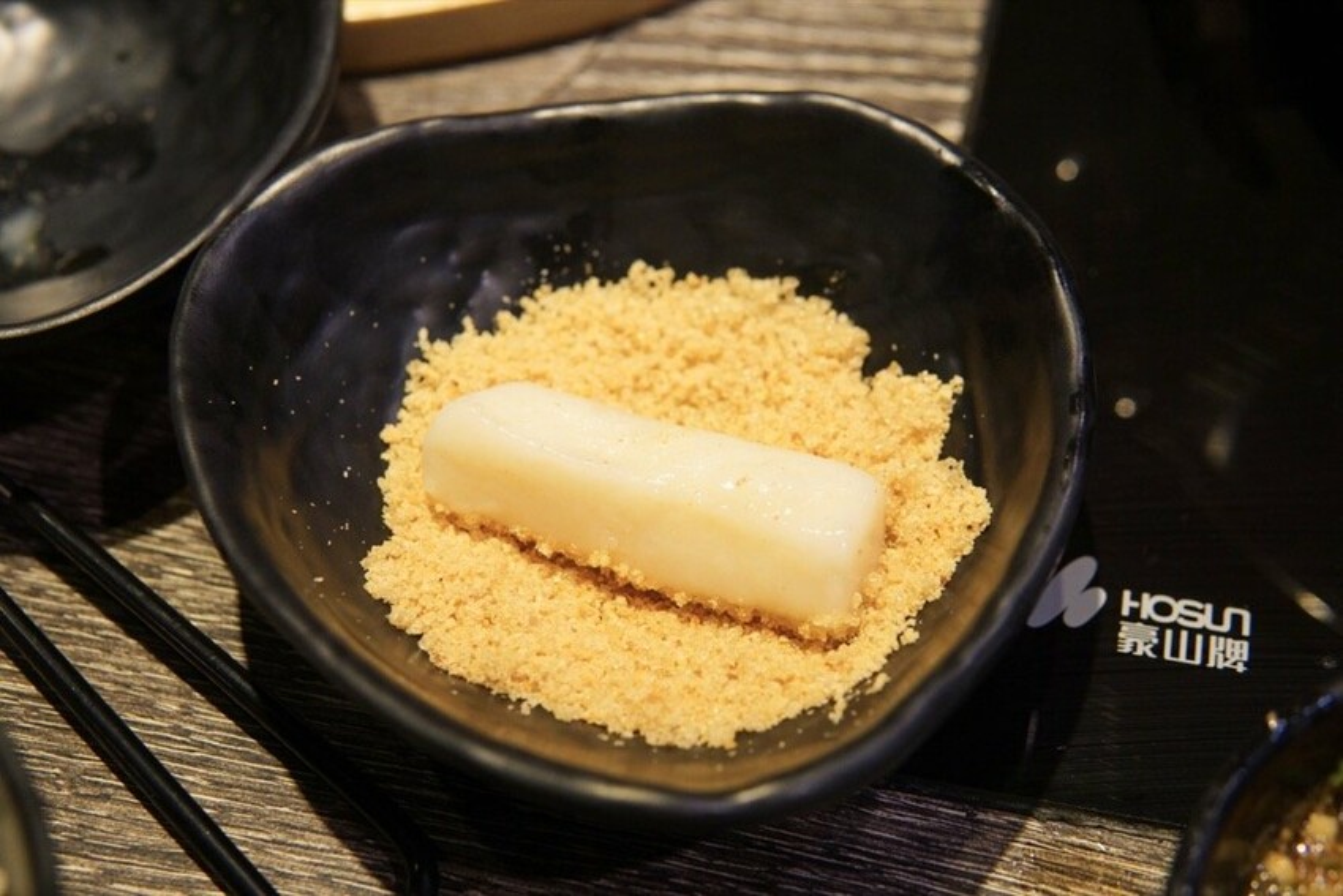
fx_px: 1679
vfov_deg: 29.9
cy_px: 448
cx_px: 672
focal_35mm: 45
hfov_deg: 43.6
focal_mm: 30
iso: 800
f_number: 4
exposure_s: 1/60
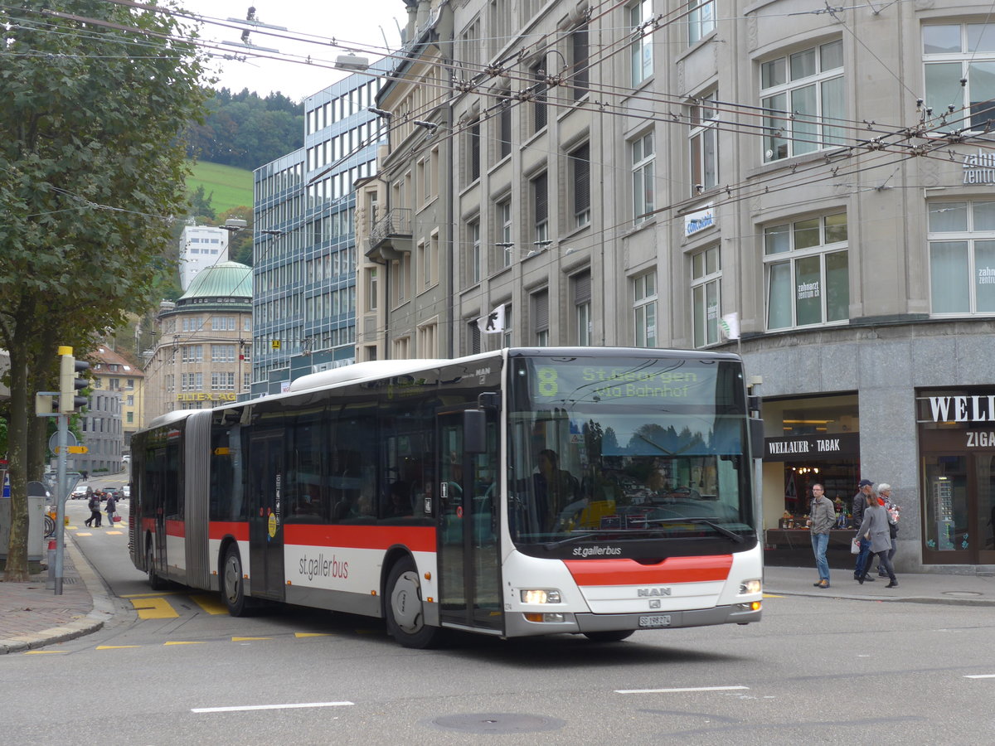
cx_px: 498
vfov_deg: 24.8
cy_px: 373
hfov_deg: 32.7
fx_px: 1696
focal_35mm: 59
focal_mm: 12
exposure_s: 1/200
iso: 80
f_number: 3.5
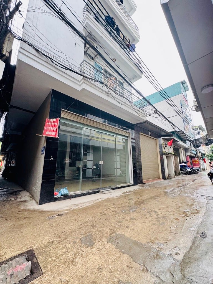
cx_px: 106
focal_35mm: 14
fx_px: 115
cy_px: 142
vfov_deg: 102.1
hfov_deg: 85.7
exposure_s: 1/99
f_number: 2.2
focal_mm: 2.22
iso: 125
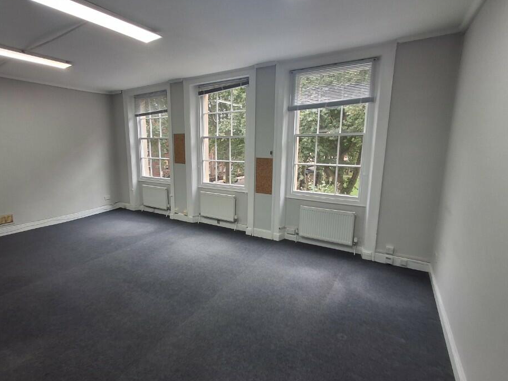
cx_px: 231
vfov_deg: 71.6
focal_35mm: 18
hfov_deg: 87.5
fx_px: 264
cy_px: 188
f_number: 2.2
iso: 40
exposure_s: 1/50
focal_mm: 1.64
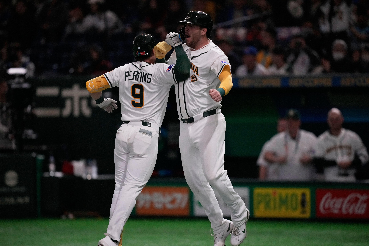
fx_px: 4100
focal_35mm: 400
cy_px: 123
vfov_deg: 3.4
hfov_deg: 5.2
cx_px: 184
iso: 5000
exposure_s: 1/3200
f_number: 2.8
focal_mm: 400
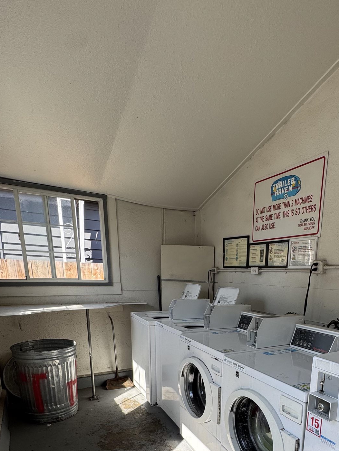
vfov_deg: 68.5
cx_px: 228
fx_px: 300
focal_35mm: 23
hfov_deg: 57.5
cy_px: 345
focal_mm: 2.22
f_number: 2.2
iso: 40
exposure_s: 1/356
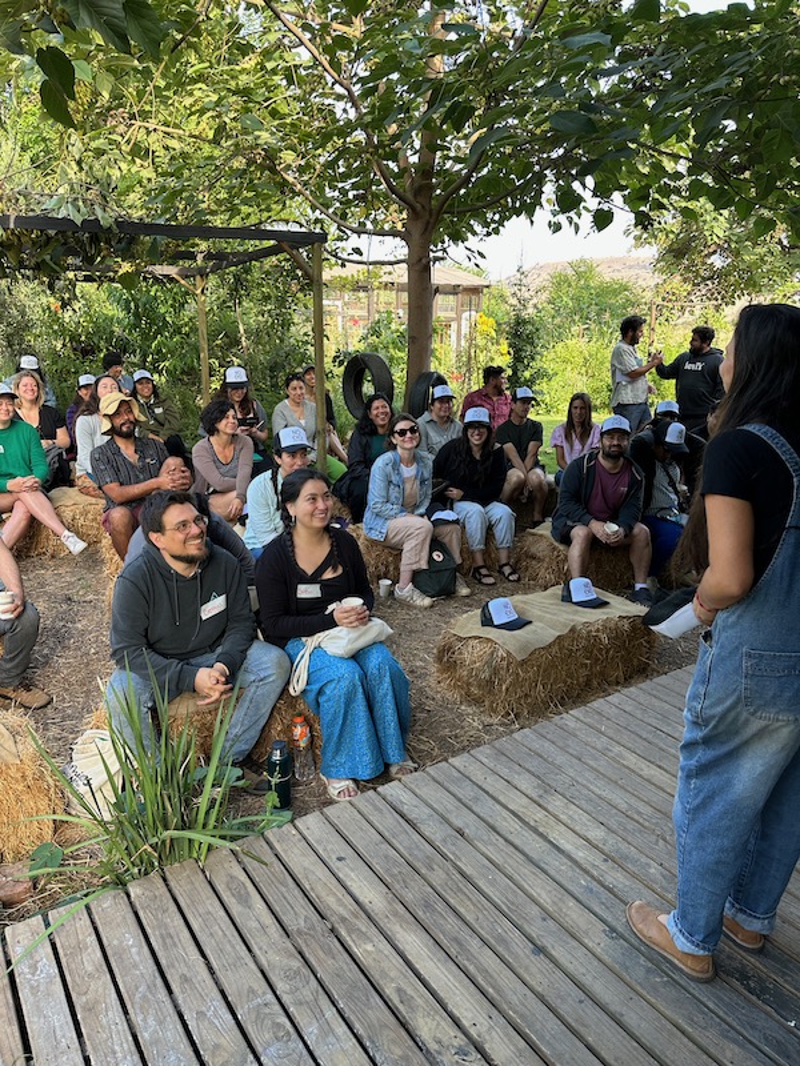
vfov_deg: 71.6
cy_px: 533
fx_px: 740
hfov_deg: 56.8
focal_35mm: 24
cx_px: 400
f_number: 1.78
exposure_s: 1/178
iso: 80
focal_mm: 6.86
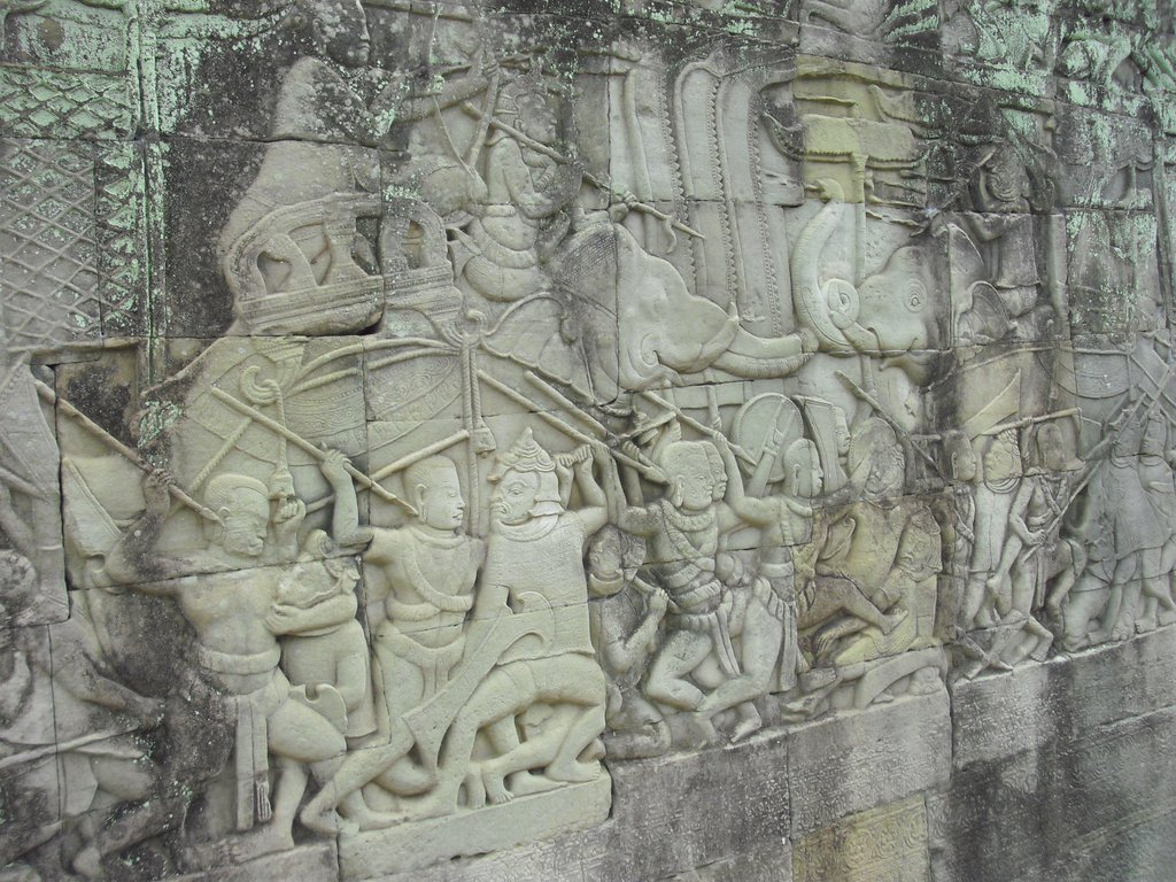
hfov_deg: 49.0
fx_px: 1291
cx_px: 588
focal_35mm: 38
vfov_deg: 37.7
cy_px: 441
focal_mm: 6.2
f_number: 2.8
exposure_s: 1/100
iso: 100
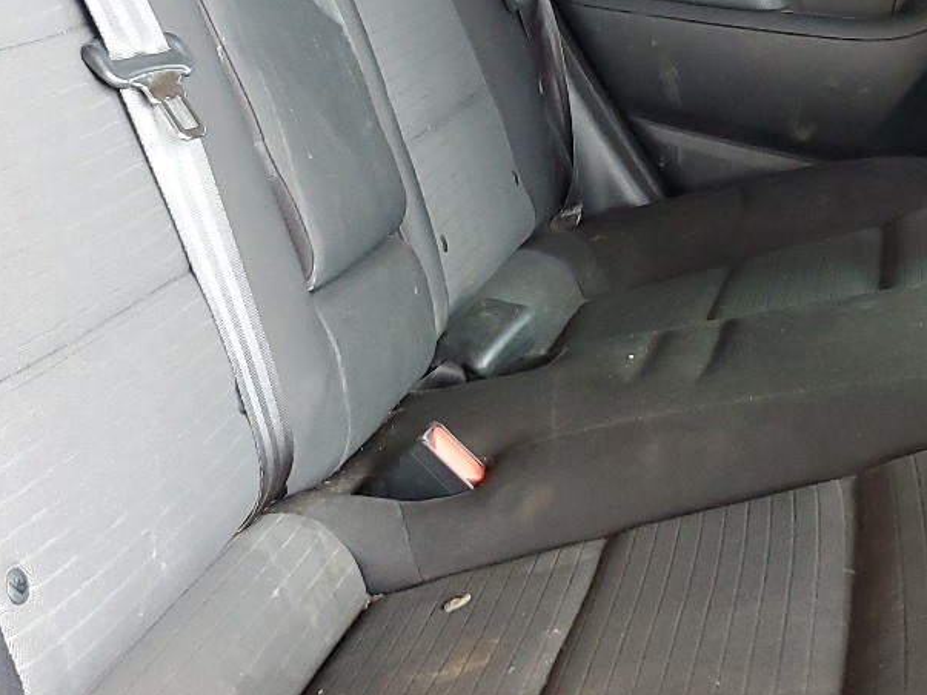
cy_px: 134
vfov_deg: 21.0
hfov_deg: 28.1
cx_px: 584
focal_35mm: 69
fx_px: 1847
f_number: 1.5
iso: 249
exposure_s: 1/60.2
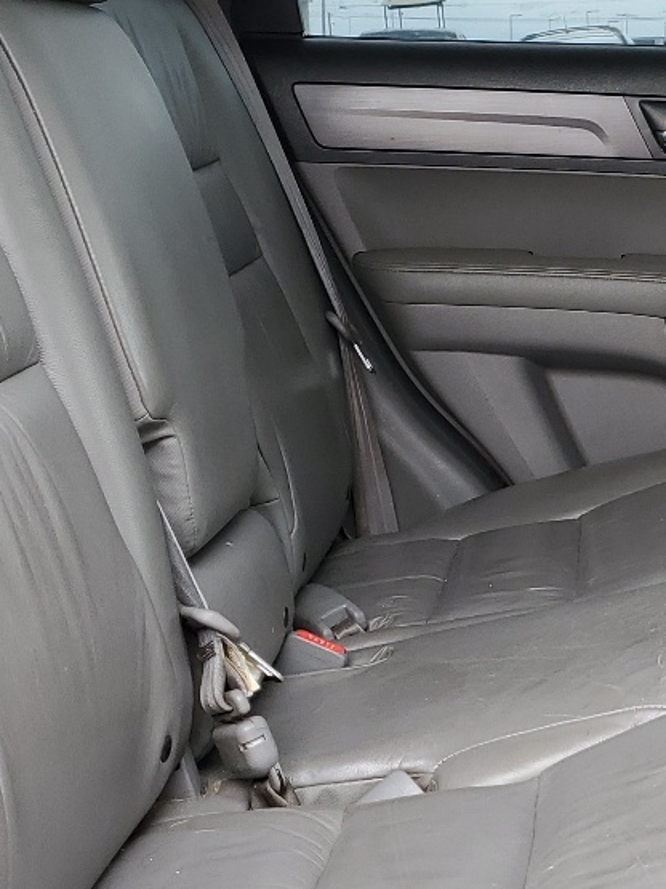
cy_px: 359
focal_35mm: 75
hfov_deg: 18.8
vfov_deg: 25.9
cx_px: 759
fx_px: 1925
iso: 50
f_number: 1.5
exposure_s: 1/149
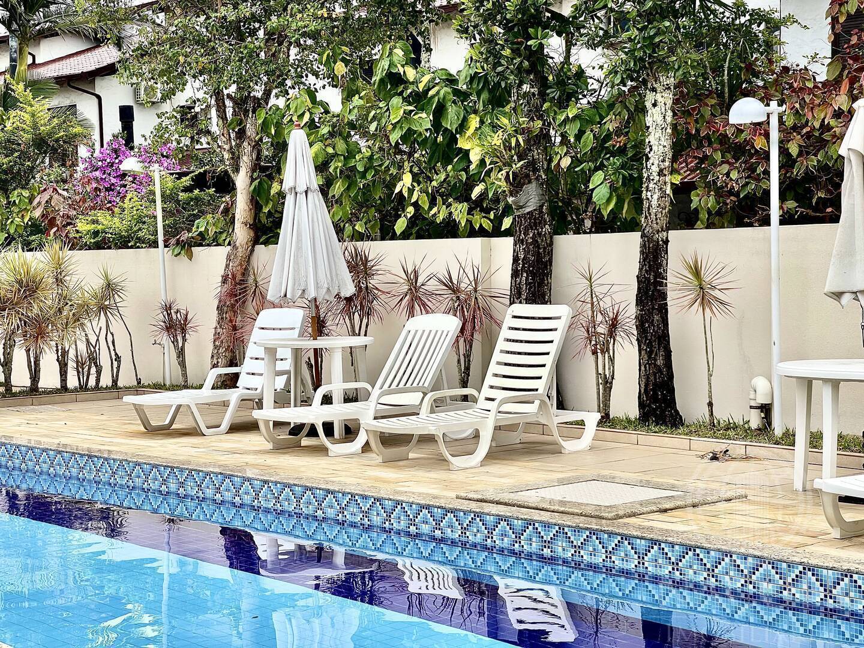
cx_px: 432
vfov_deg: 22.9
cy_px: 324
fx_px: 1597
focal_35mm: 64
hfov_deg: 30.3
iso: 20
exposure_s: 1/279
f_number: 2.2
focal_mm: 7.5
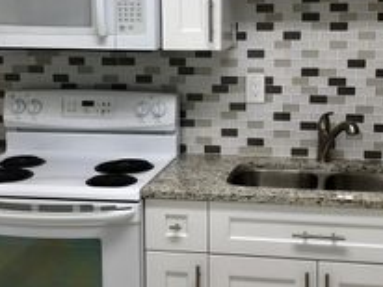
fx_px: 751
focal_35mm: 68
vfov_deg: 21.5
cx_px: 219
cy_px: 118
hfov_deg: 28.6
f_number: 1.8
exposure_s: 1/30
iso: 32
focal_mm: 3.99
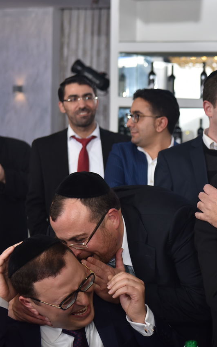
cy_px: 163
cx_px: 286
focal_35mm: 101
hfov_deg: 12.5
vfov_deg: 20.6
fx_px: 956
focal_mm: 60
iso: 800
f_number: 4
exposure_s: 1/200
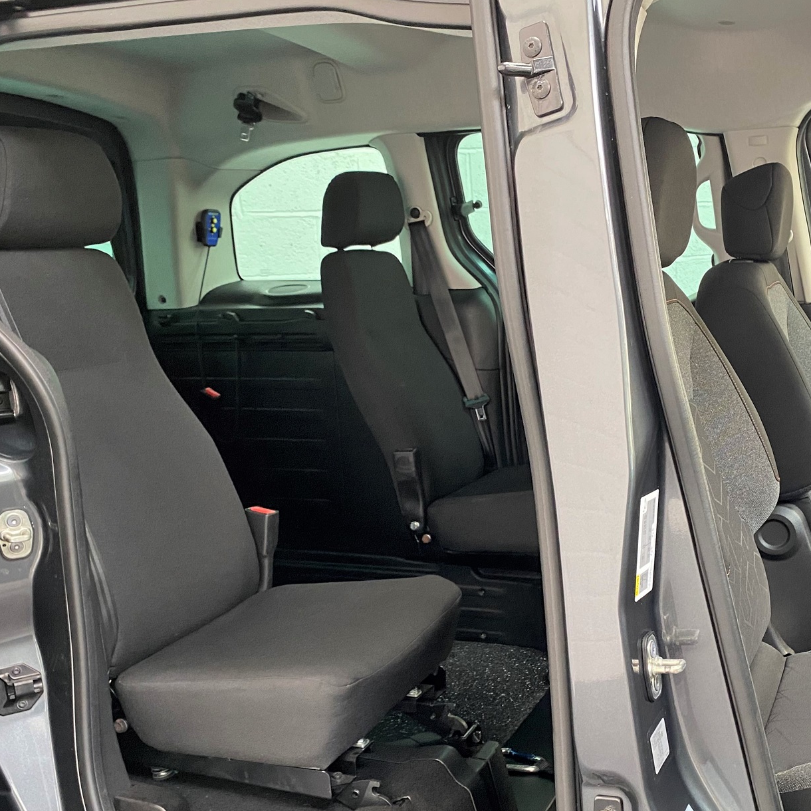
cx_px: 544
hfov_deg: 44.2
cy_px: 488
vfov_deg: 44.7
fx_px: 981
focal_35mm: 37
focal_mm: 4.25
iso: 320
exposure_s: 1/50
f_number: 1.8
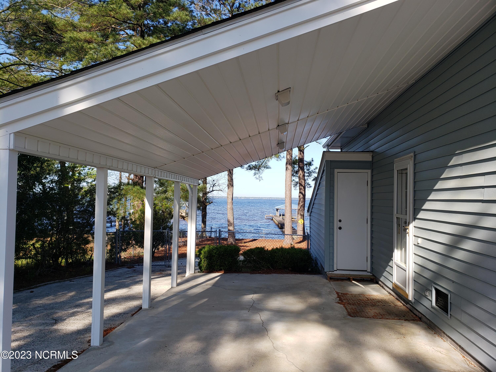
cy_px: 186
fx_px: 373
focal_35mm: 26
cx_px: 248
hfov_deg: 67.3
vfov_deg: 53.1
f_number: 2.4
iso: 50
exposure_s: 1/726
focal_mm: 4.3
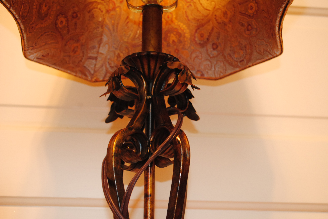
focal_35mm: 52
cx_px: 164
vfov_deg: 25.8
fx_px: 479
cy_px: 110
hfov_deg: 37.8
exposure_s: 1/8
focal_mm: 35
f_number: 5
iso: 800
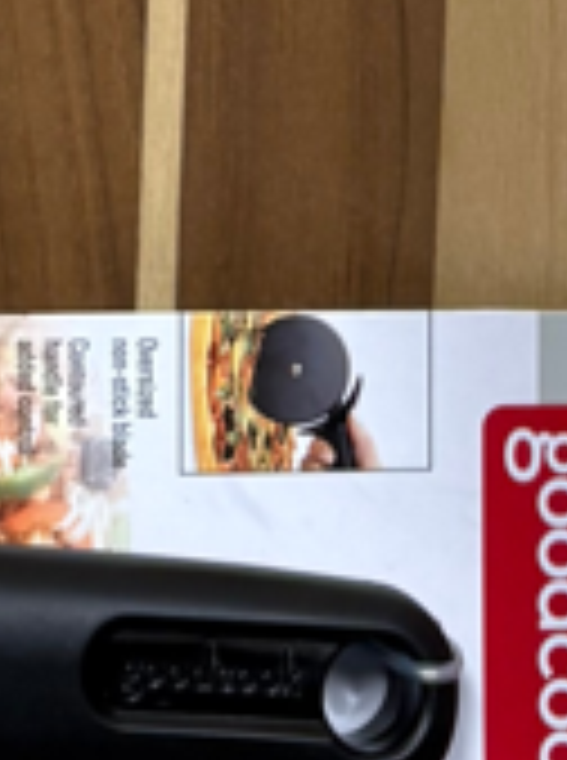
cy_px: -1120
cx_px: 76
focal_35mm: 185
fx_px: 4056
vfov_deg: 9.4
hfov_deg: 8.0
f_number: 1.6
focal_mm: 5.96
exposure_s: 1/60
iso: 80
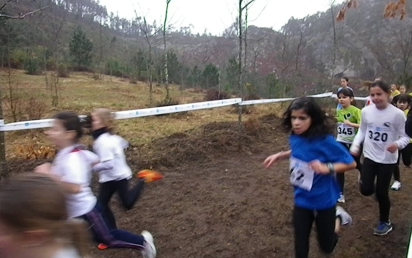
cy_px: 126
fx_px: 337
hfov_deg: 62.9
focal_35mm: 30
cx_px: 208
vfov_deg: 41.8
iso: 640
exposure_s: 1/60
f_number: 8.3
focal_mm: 5
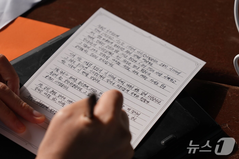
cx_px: 120
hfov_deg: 19.4
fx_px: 697
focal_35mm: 105
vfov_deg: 13.1
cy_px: 80
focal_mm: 105
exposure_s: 1/320
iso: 80
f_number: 4.5
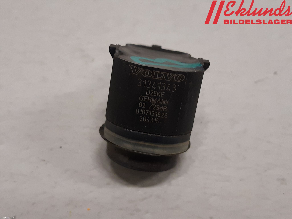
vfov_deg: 53.1
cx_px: 146
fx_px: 219
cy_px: 110
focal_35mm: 26
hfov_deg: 67.3
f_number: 1.7
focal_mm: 3.93
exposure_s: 1/50
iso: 160
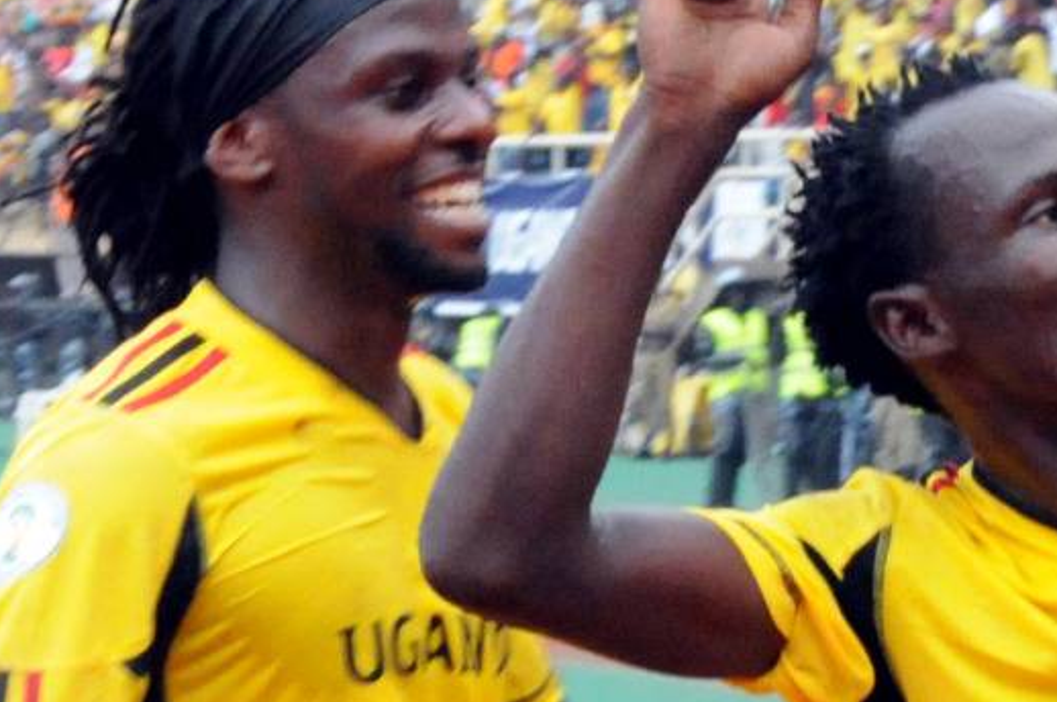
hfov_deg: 8.6
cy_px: 429
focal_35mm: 237
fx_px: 6950
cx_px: 1169
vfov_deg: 5.8
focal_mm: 32
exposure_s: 1/400
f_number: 5.6
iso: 2500
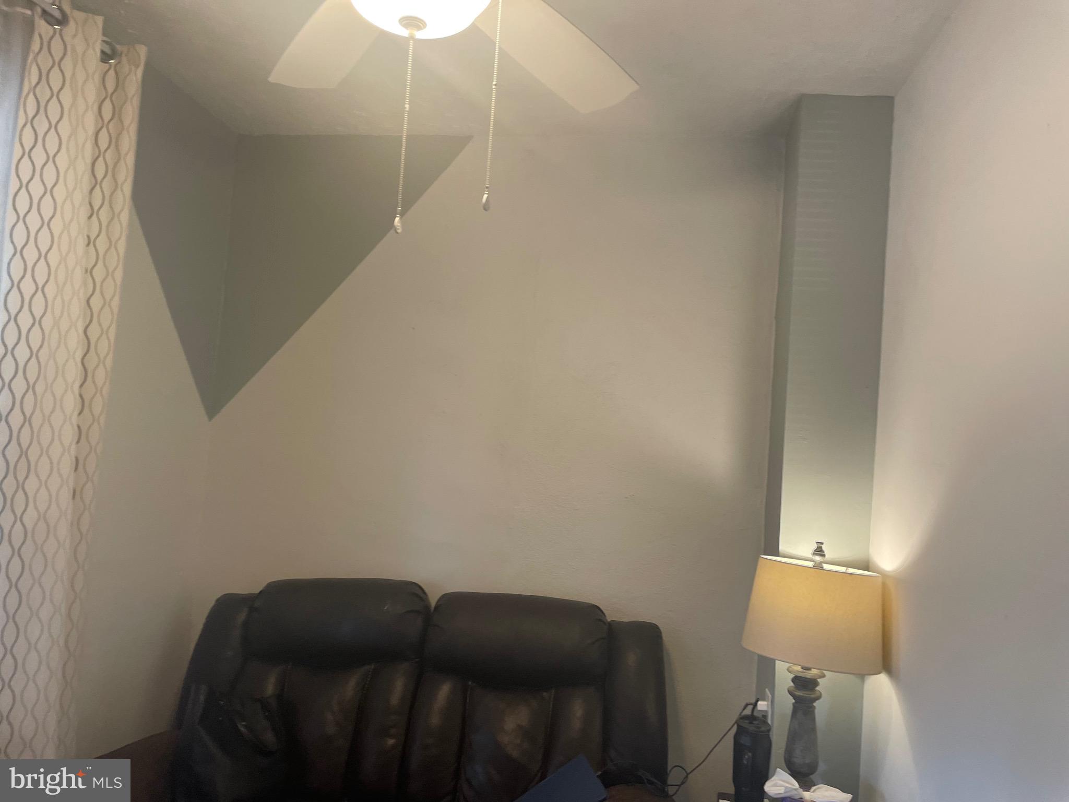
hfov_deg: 67.3
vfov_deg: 53.1
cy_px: 401
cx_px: 534
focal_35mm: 26
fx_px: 803
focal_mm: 4.2
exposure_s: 1/60
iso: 125
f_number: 1.6
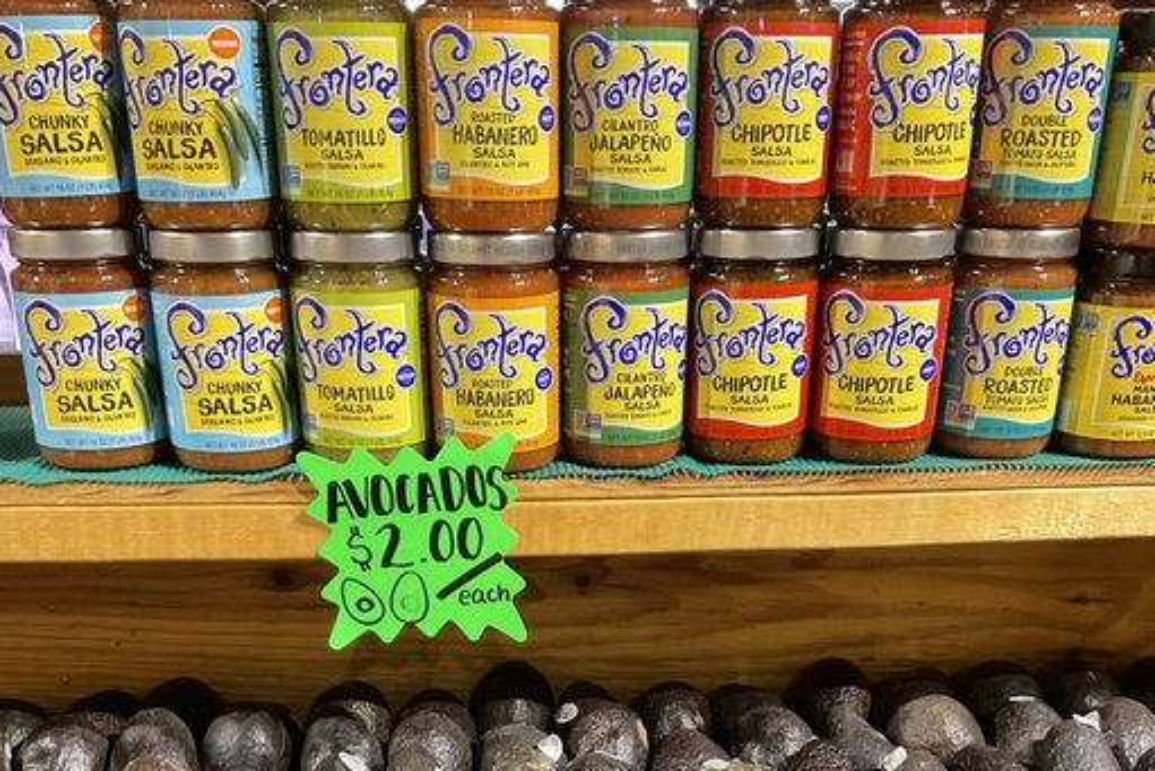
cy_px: 731
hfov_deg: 47.4
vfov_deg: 30.8
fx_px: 1316
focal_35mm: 41
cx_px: 571
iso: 250
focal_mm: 3
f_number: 1.8
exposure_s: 1/40
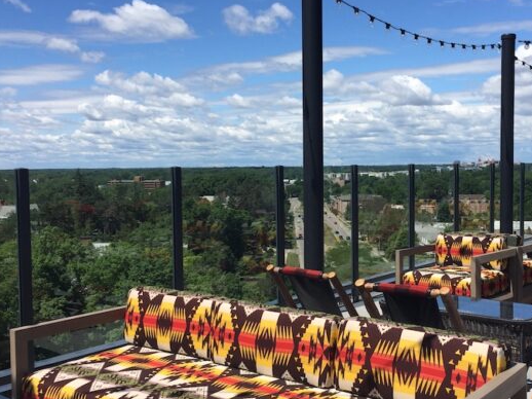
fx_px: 661
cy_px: 204
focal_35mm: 43
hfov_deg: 43.7
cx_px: 309
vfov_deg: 33.6
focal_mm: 4.15
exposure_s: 1/2639
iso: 32
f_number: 2.2
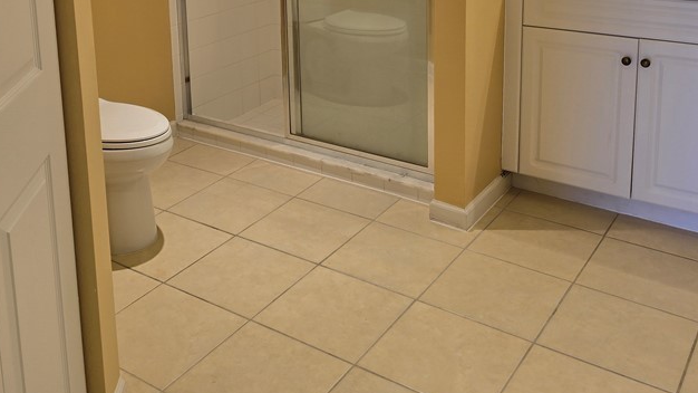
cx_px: 288
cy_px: -1
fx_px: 759
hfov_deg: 49.2
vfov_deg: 27.3
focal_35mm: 41
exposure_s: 1/120
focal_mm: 6.3
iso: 32
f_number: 1.7
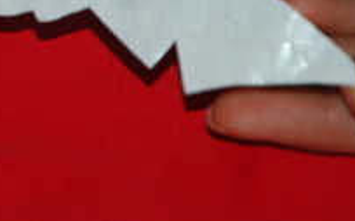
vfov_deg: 3.9
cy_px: -79
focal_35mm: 336
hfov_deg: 6.2
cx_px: -124
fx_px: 3247
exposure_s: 1/125
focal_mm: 70
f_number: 5.6
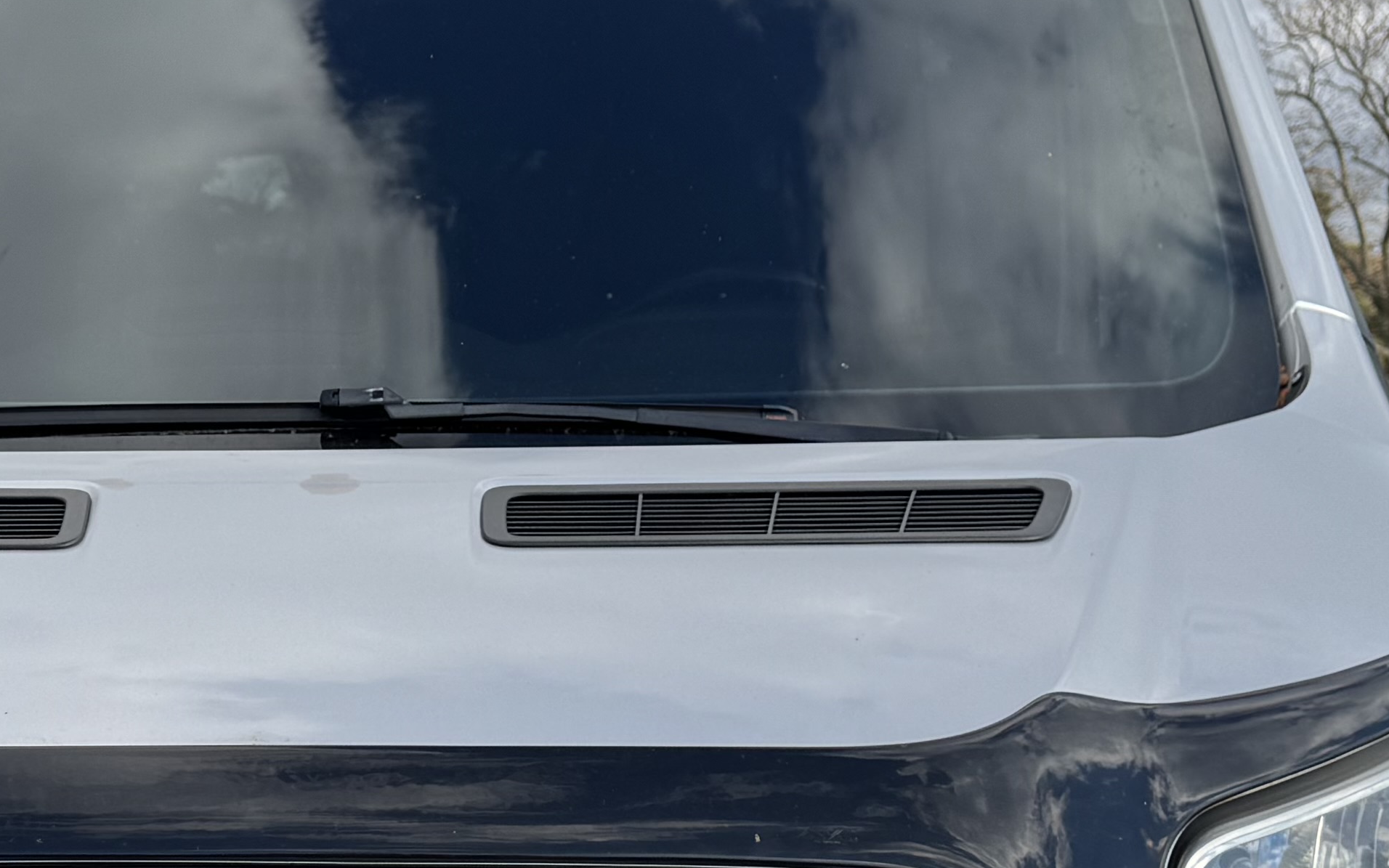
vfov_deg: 16.8
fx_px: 2877
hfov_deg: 26.5
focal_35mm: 76
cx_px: 222
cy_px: 884
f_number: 1.78
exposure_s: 1/2174
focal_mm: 6.76
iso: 80
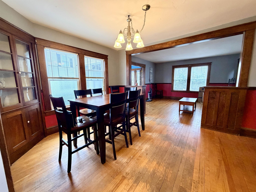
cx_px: 128
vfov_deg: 85.7
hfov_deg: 102.1
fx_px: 104
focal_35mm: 14
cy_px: 96
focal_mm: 2.22
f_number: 2.2
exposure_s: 1/60
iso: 320
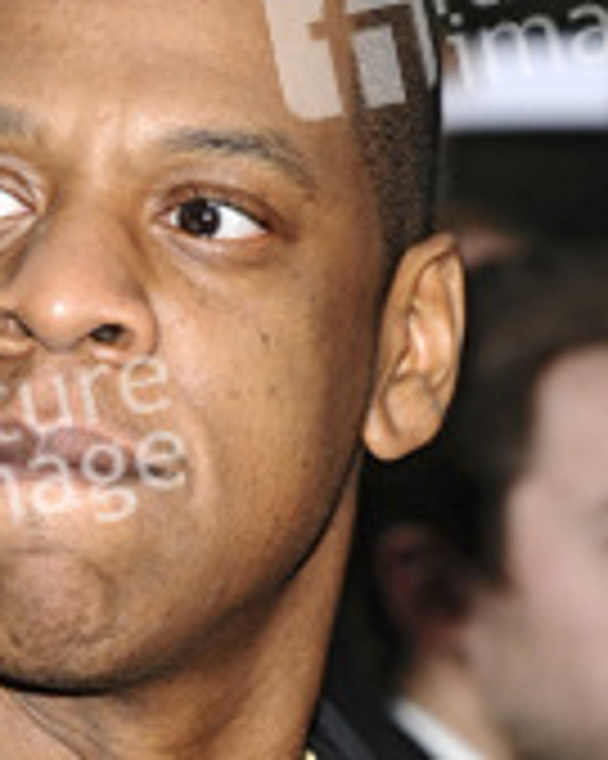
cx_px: 88
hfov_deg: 5.8
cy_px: 688
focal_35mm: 267
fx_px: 6011
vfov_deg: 7.2
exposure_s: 1/250
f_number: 5
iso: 320
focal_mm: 80
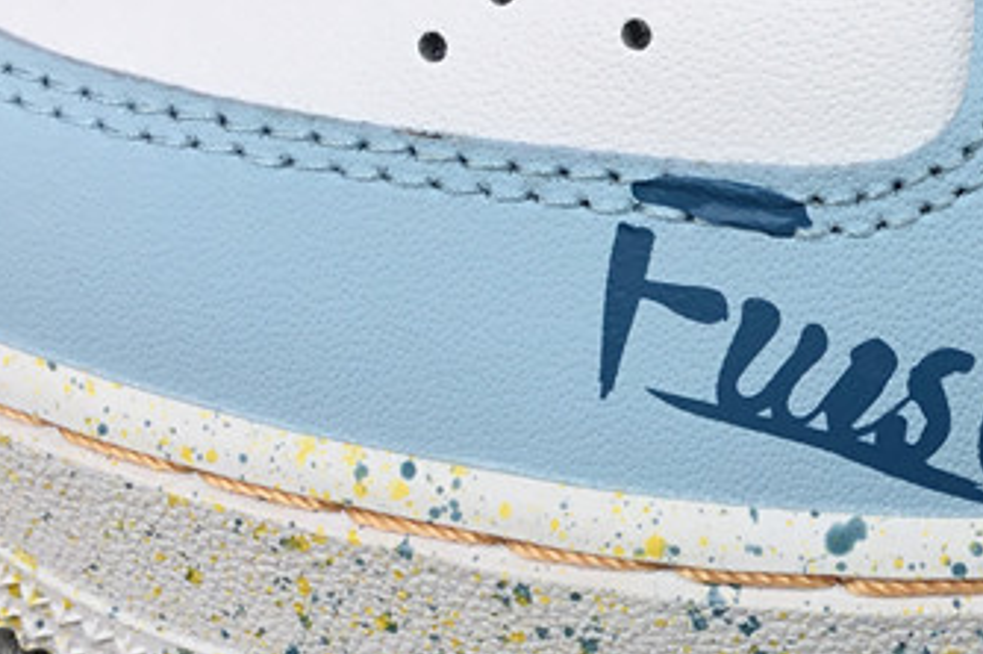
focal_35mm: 87
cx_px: 886
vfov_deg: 15.7
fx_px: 2373
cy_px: 423
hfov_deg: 22.8
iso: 25
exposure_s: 1/242
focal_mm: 3.3
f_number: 2.4
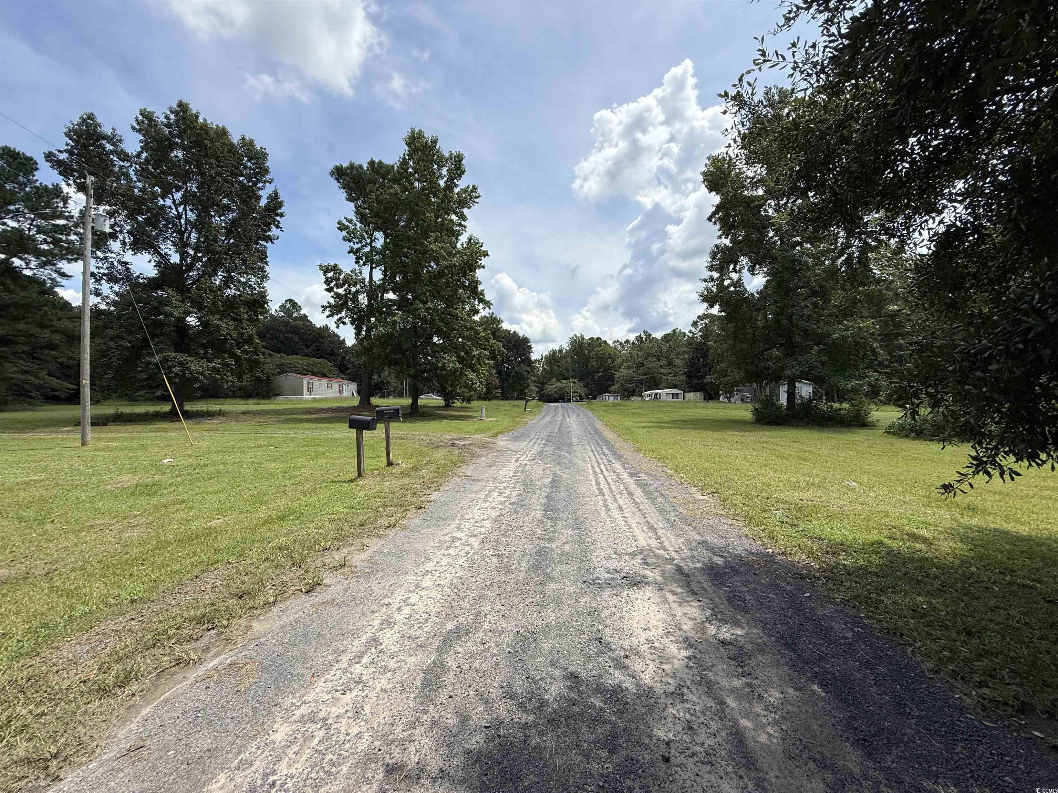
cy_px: 396
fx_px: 428
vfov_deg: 85.7
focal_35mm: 14
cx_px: 529
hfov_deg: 102.1
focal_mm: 2.22
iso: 50
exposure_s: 1/2092
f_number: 2.2
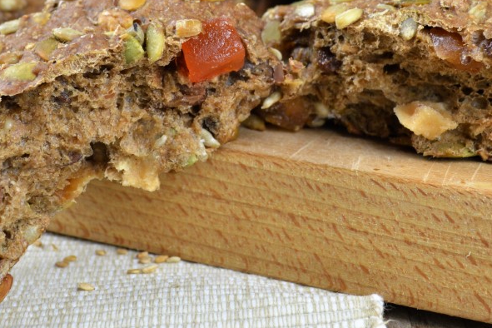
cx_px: 243
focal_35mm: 82
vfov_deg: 16.5
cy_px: 56
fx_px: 1121
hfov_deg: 24.8
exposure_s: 1/6
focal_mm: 28
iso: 100
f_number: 7.1
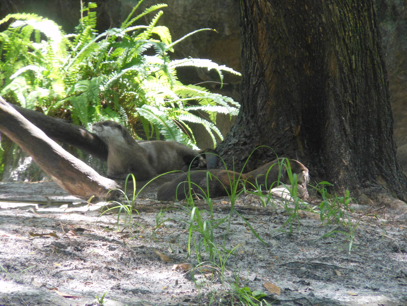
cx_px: 204
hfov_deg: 10.1
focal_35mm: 196
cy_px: 153
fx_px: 2304
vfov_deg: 7.6
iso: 400
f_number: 5.6
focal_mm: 35
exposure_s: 1/60
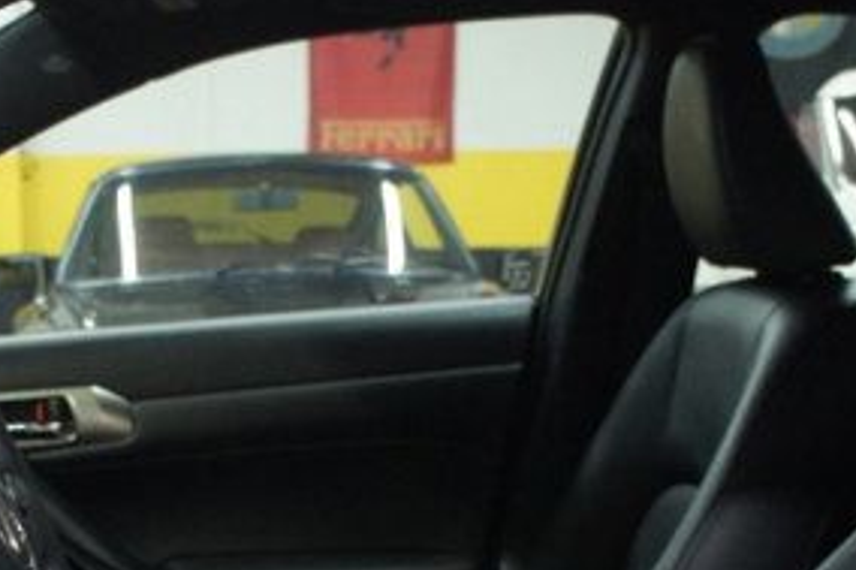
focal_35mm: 76
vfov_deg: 16.9
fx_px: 1806
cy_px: 733
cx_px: 193
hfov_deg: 26.3
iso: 1600
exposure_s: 1/40
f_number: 3.5
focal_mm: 18
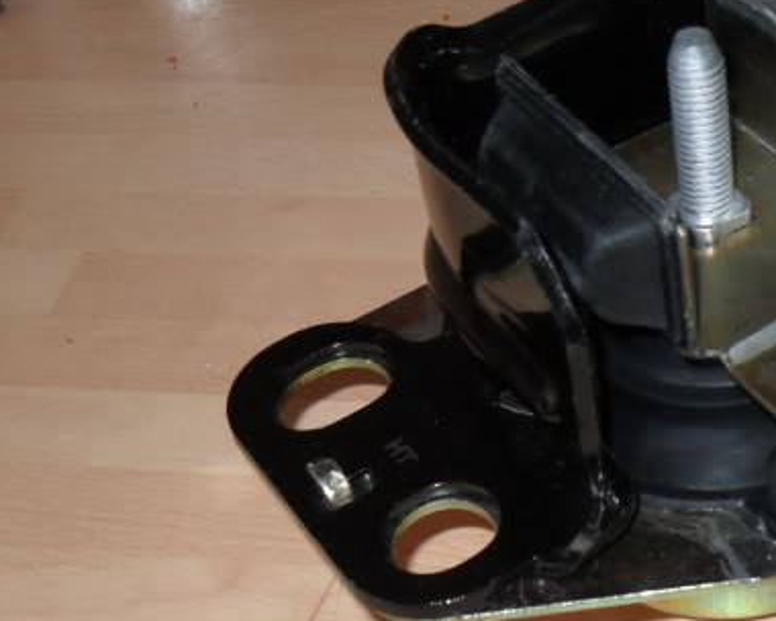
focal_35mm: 72
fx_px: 1654
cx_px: 811
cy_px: 503
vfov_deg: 21.0
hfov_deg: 24.9
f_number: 2.8
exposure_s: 1/45
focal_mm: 6.2
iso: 200
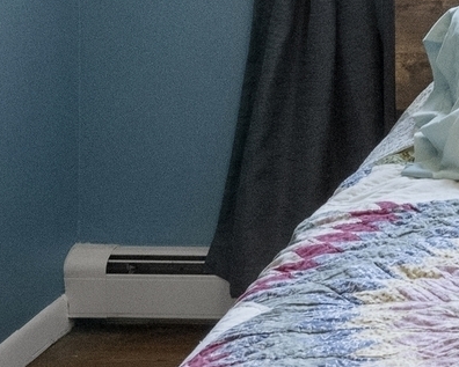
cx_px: 727
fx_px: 1386
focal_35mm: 102
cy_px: -255
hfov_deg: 16.7
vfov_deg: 13.8
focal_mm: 14
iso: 2000
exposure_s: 1/30
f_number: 9
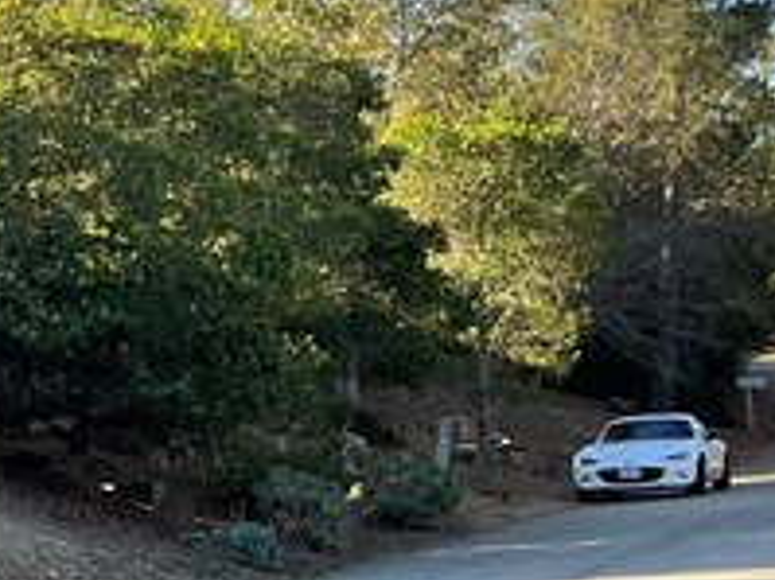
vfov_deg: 11.1
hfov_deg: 12.8
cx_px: -806
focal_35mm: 134
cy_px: 331
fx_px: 2998
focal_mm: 5.1
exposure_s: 1/404
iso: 50
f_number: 1.6
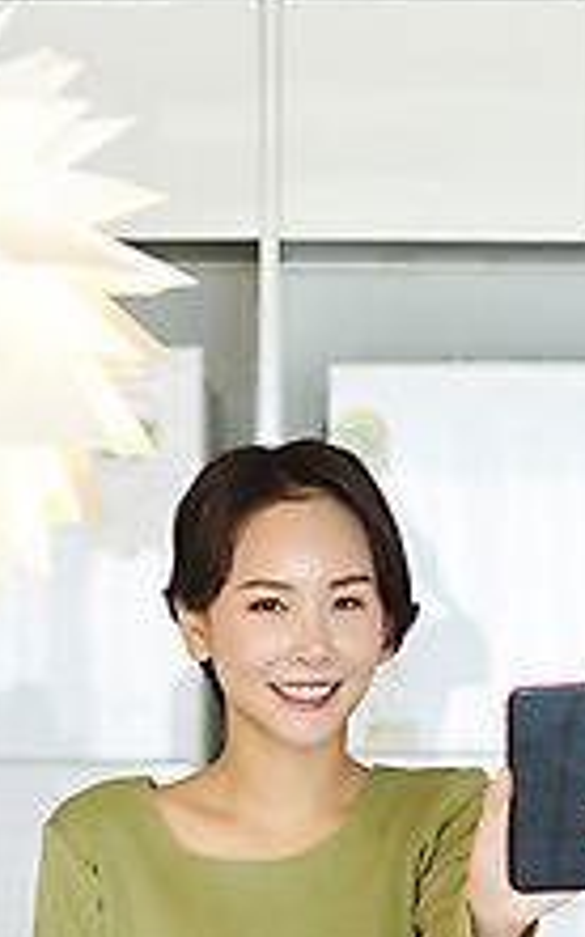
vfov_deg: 16.1
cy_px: 725
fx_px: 3293
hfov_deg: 10.1
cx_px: 193
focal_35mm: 129
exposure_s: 1/100
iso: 400
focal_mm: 70
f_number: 2.8
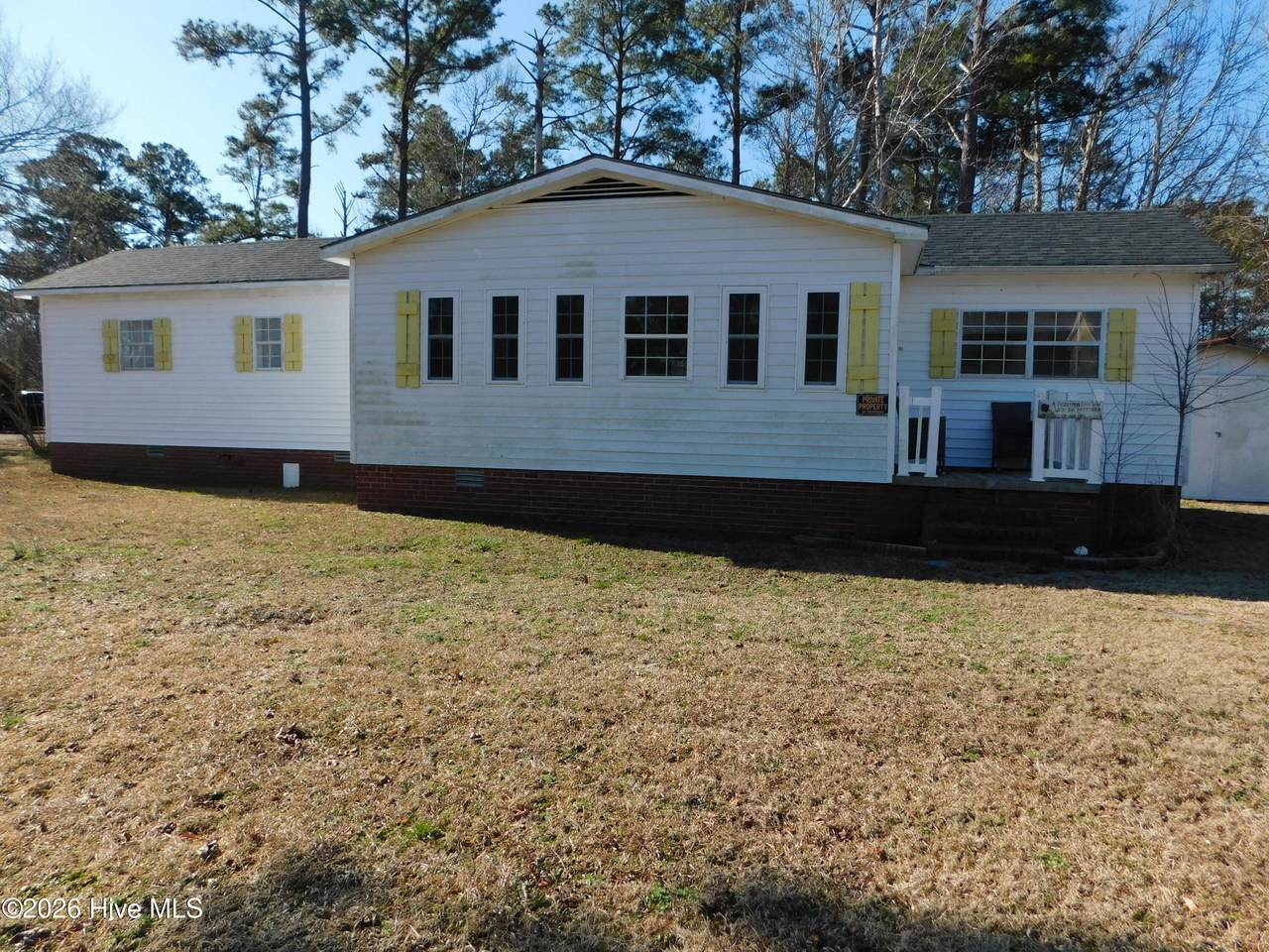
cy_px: 476
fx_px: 843
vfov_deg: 58.9
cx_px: 634
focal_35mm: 23
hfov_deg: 73.9
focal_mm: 4
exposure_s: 1/1250
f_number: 3
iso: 125
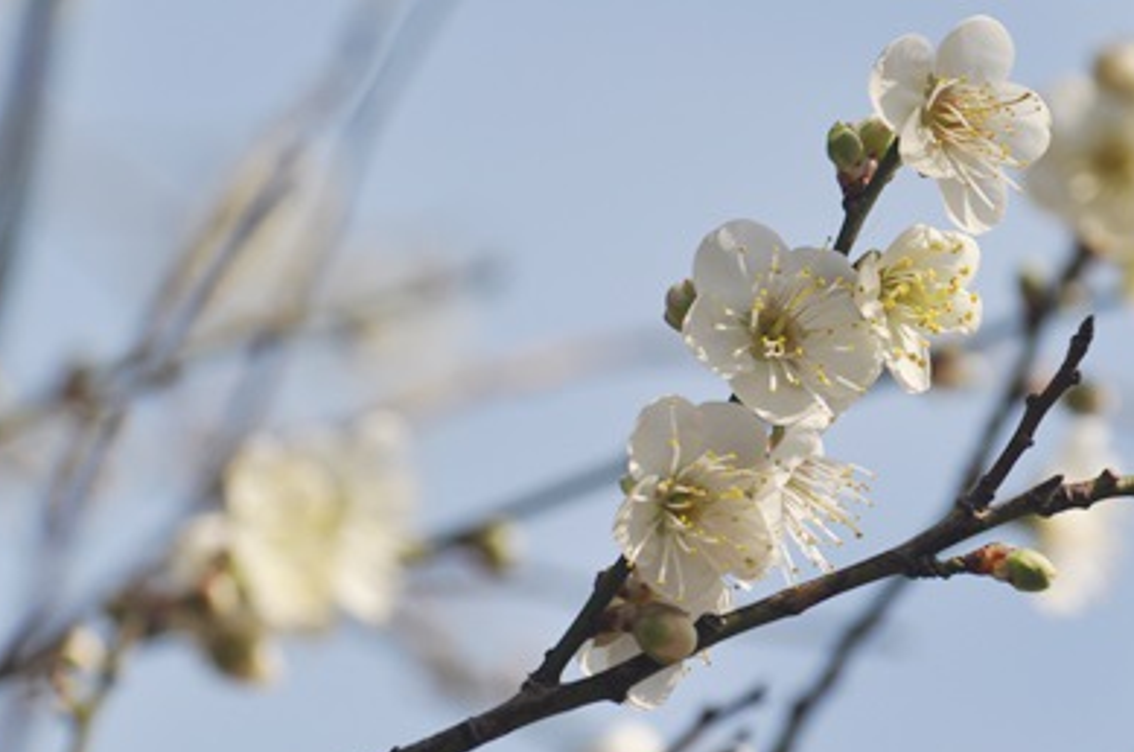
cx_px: 579
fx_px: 13808
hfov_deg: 4.7
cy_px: 393
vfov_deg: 3.1
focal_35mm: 439
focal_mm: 135
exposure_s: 1/800
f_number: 8
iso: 200
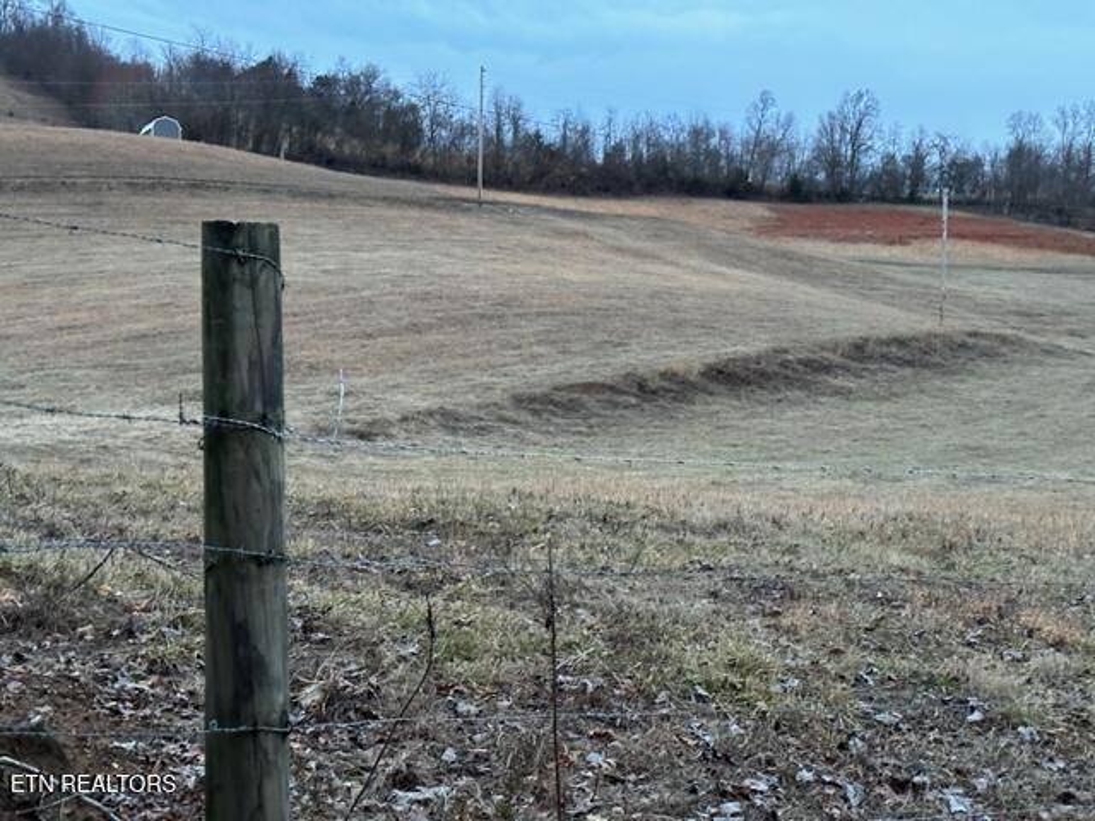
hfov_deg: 39.7
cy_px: 410
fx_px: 1518
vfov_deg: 30.3
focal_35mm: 48
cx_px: 548
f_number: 1.78
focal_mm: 6.86
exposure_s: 1/33
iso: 400
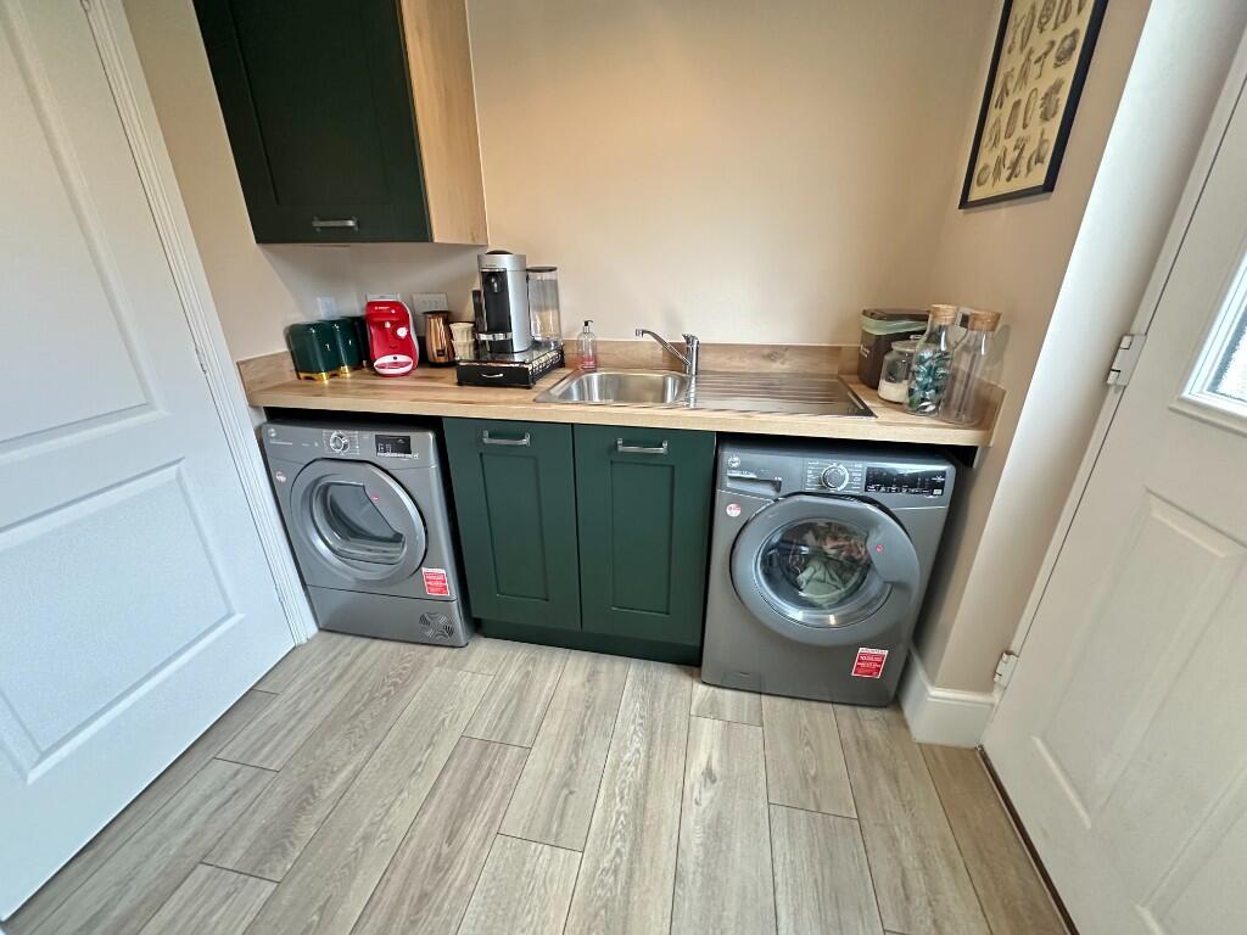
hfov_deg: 102.1
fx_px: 504
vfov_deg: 85.7
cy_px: 468
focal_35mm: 14
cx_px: 624
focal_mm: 2.22
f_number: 2.2
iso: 500
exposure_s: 1/60
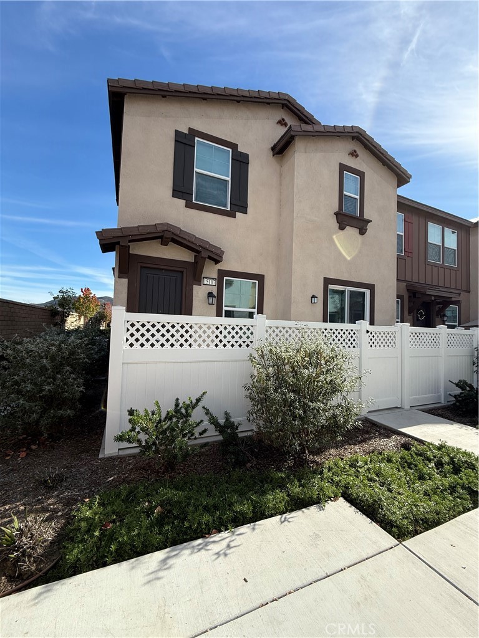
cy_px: 319
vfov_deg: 102.1
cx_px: 240
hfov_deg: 85.7
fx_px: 258
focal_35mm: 14
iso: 50
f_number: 2.2
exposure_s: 1/1033
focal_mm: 2.22
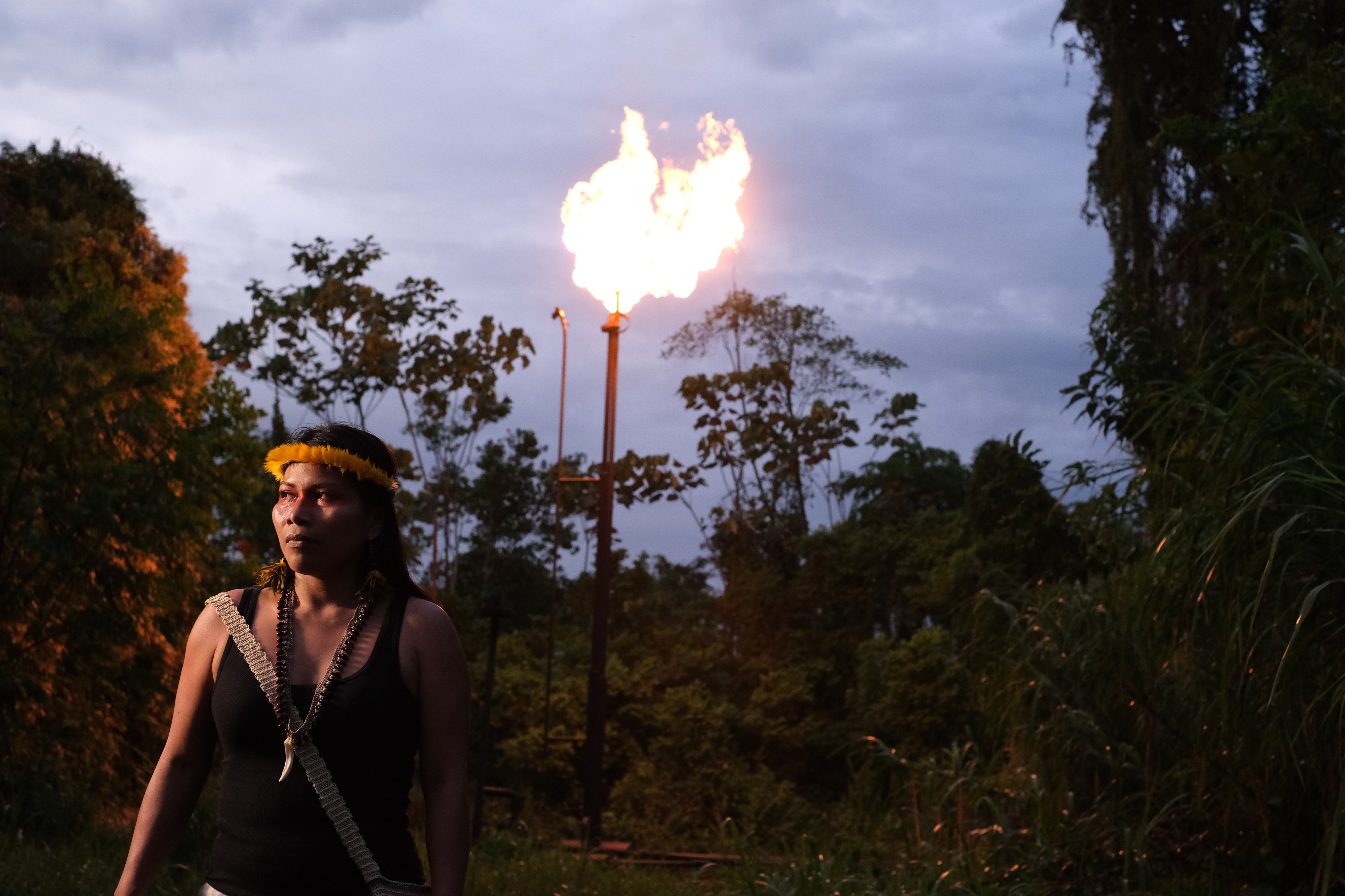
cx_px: 672
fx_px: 1980
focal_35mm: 53
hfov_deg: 37.5
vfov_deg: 25.5
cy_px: 448
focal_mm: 35
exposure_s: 1/250
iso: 2500
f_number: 4.5
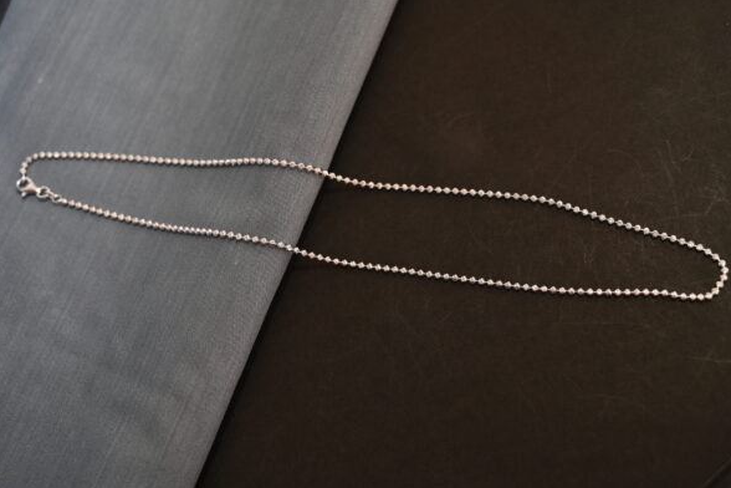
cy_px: 242
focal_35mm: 51
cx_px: 369
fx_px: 1036
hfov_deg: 38.9
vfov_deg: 26.5
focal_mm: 50
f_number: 5.6
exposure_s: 1/125
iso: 400
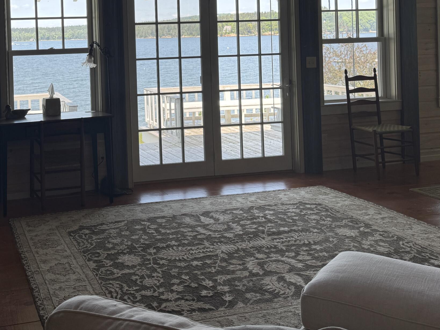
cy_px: 43
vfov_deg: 31.6
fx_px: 559
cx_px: 93
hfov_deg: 41.3
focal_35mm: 44
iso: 80
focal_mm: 6.76
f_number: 1.78
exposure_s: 1/414
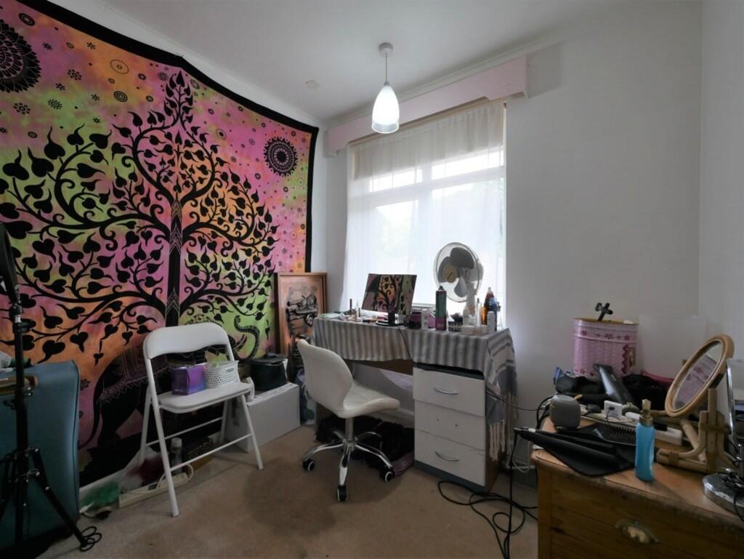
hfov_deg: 102.0
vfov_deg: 85.7
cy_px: 280
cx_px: 372
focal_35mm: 14
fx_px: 301
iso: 200
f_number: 4
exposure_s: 1/80
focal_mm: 7
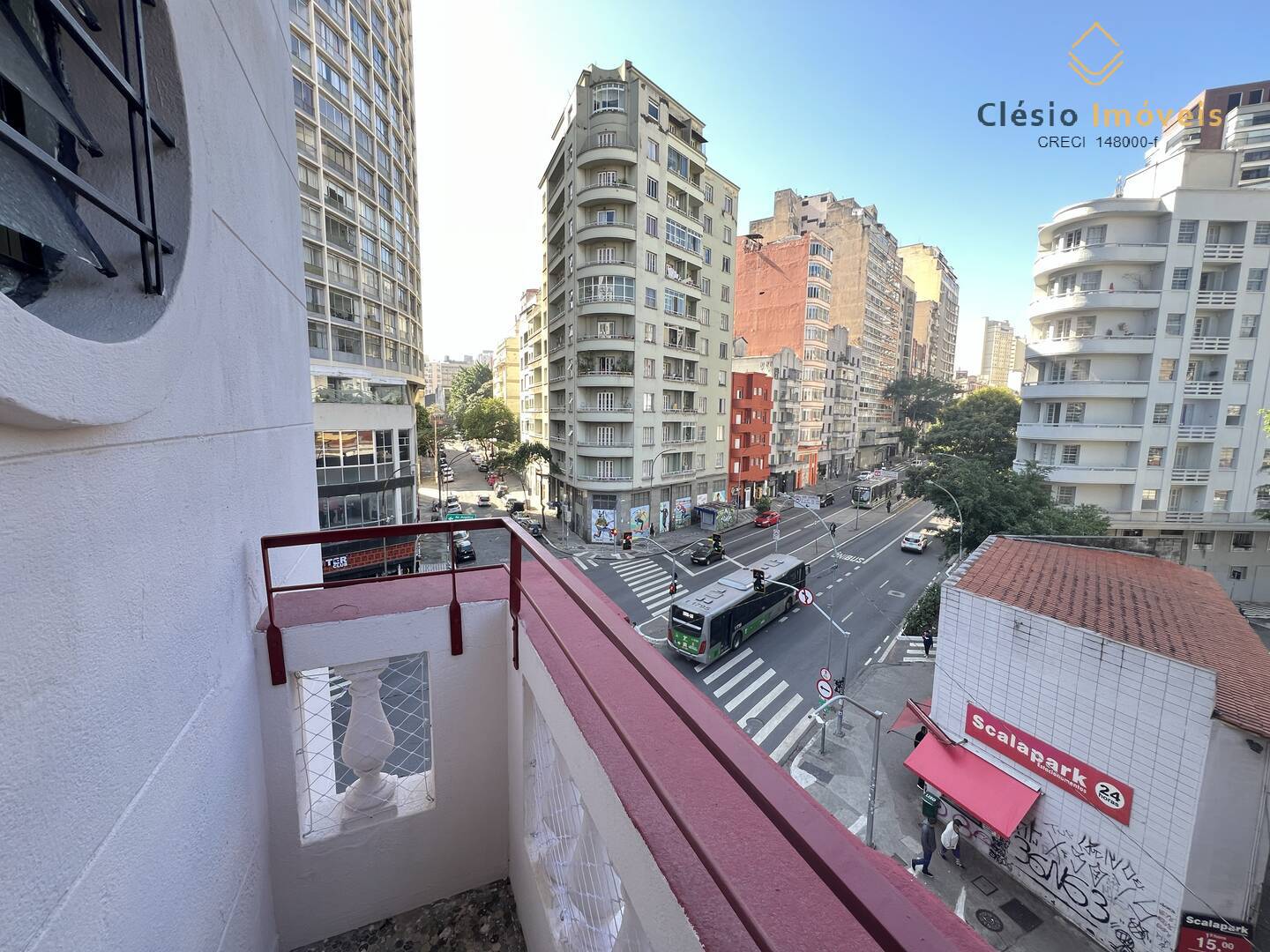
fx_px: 477
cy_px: 476
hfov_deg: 106.2
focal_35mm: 13
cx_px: 635
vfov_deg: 89.9
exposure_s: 1/99
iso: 40
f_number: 1.8
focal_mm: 1.57
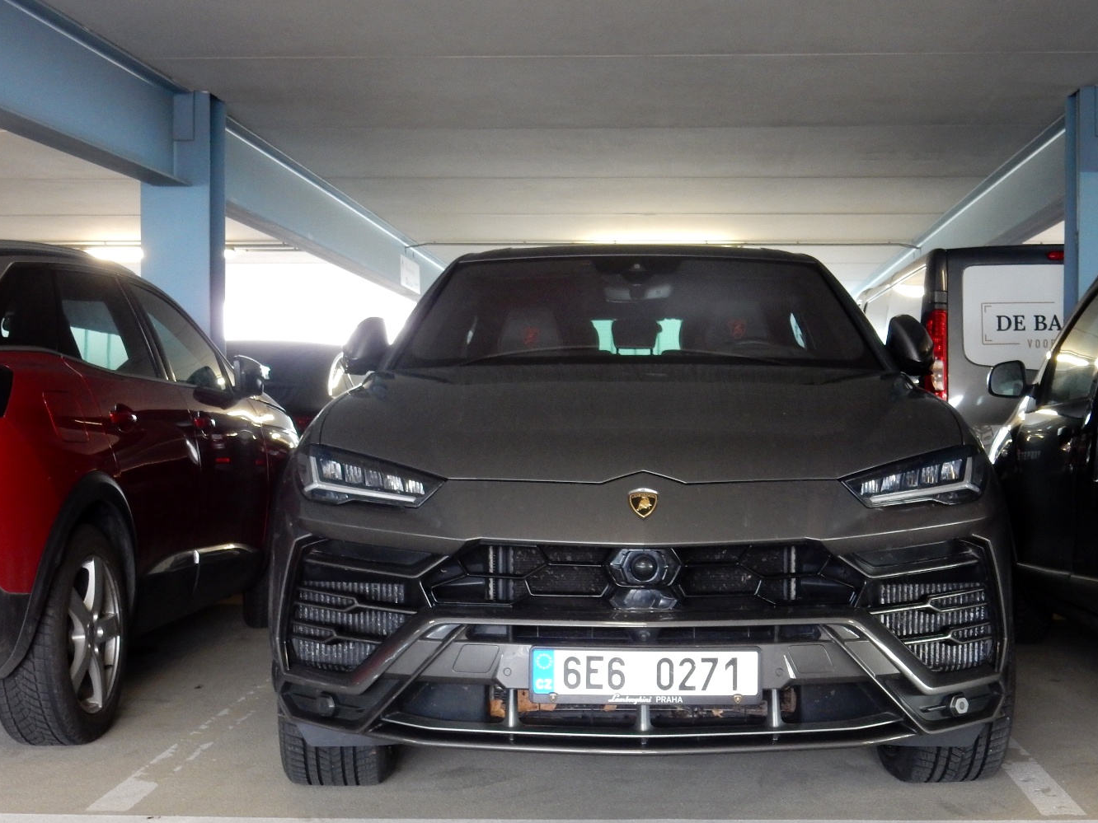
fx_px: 1903
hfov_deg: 32.1
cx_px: 635
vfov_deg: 24.4
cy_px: 425
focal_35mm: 60
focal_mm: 9
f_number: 4.5
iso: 400
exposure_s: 1/15
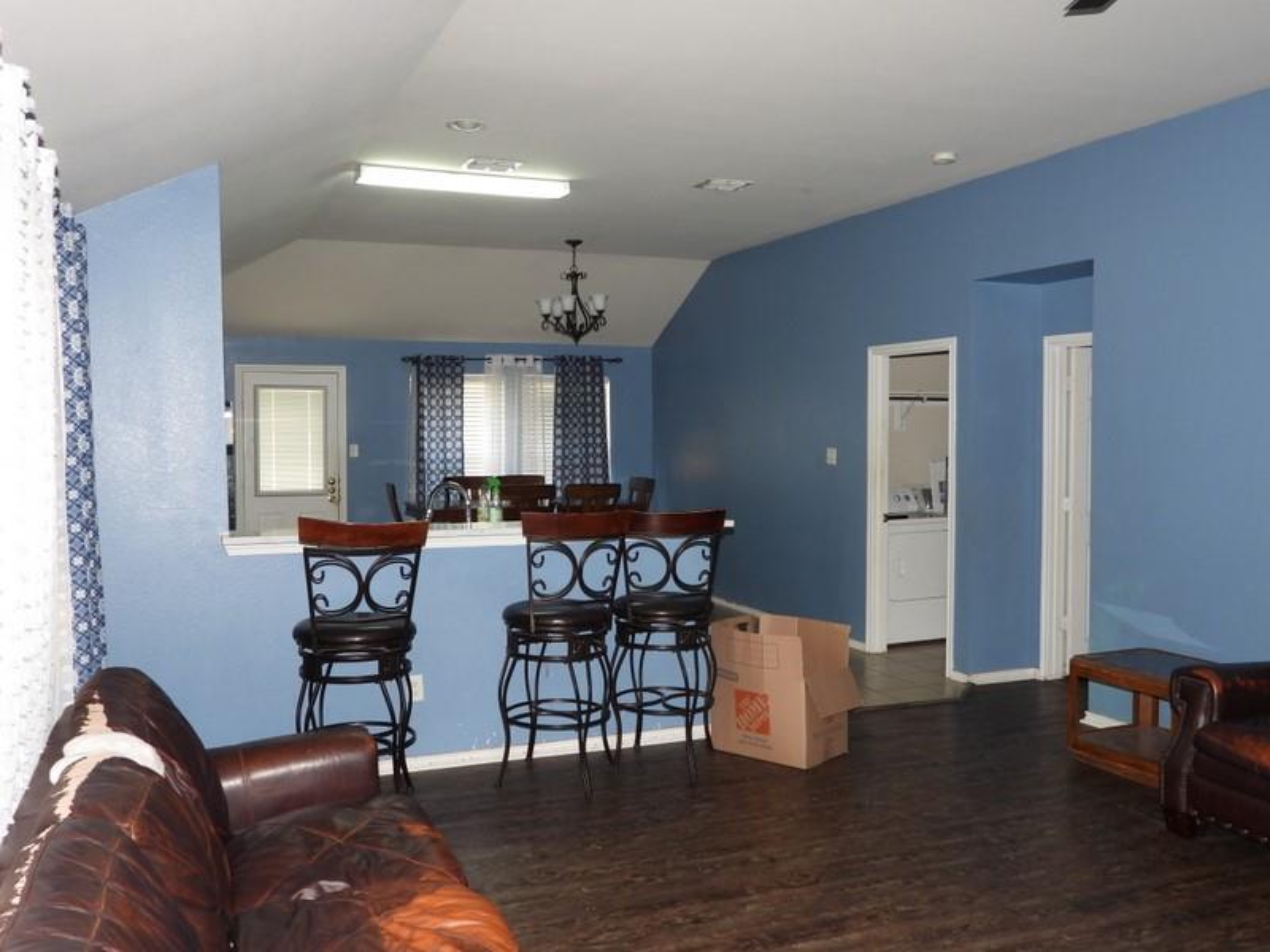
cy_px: 476
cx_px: 635
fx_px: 1101
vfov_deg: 46.8
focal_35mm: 30
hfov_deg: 60.0
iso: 200
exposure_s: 1/30
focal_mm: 5.4
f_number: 3.2
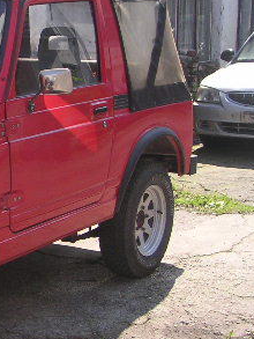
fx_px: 811
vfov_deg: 23.5
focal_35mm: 83
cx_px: -103
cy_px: 143
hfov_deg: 16.5
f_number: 2.8
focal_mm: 6
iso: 50
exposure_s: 1/350
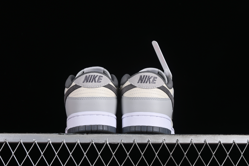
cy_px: 83
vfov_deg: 18.2
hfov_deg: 27.0
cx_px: 124
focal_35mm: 75
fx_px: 519
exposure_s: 1/80
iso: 160
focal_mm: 50
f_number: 8
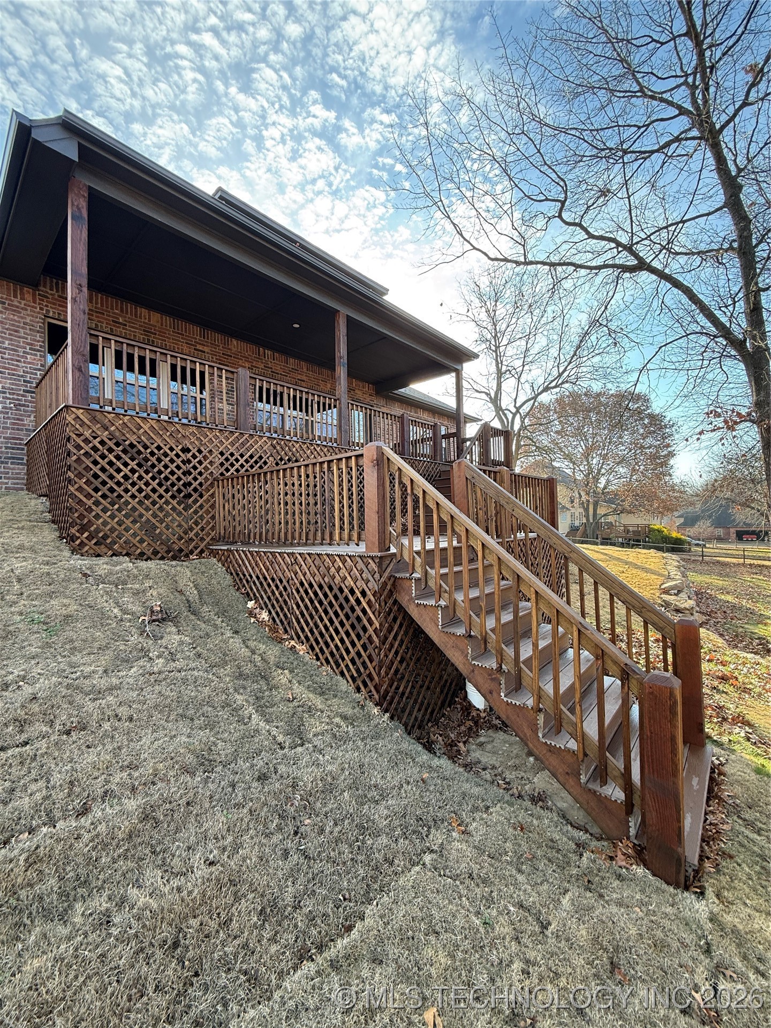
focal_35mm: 14
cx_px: 386
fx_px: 416
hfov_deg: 85.7
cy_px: 514
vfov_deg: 102.1
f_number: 2.2
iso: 64
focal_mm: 2.22
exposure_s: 1/171
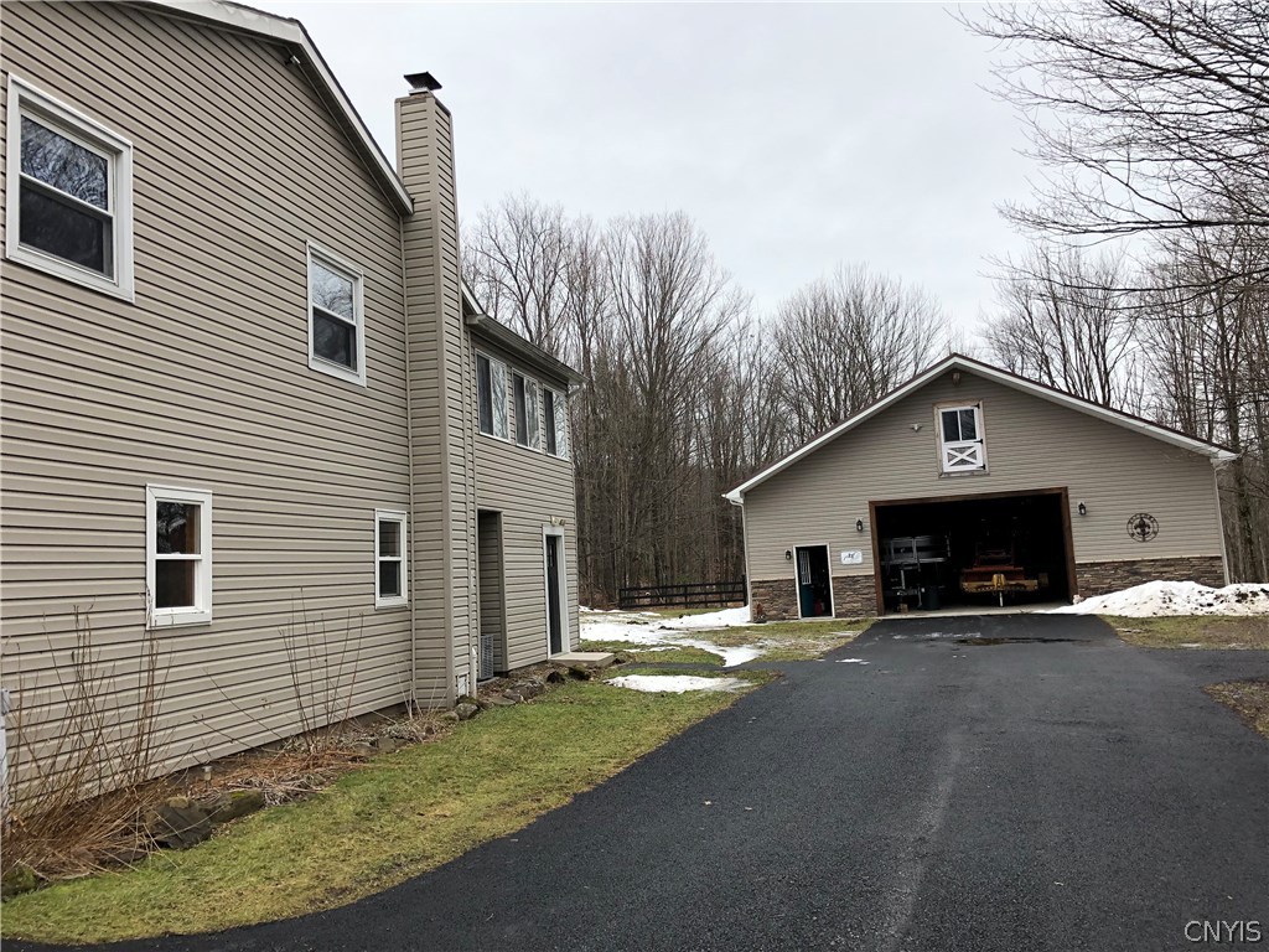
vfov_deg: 49.7
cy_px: 476
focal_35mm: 28
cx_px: 634
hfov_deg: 63.4
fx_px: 1026
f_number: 1.8
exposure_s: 1/315
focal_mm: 4
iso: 20
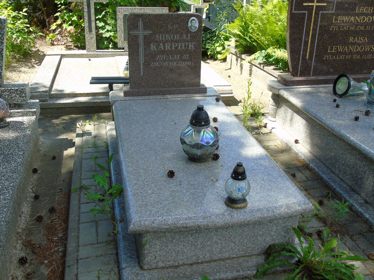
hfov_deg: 54.0
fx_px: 367
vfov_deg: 41.8
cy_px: 140
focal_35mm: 34
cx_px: 187
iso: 80
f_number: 3.8
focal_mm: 6.1
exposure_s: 1/200
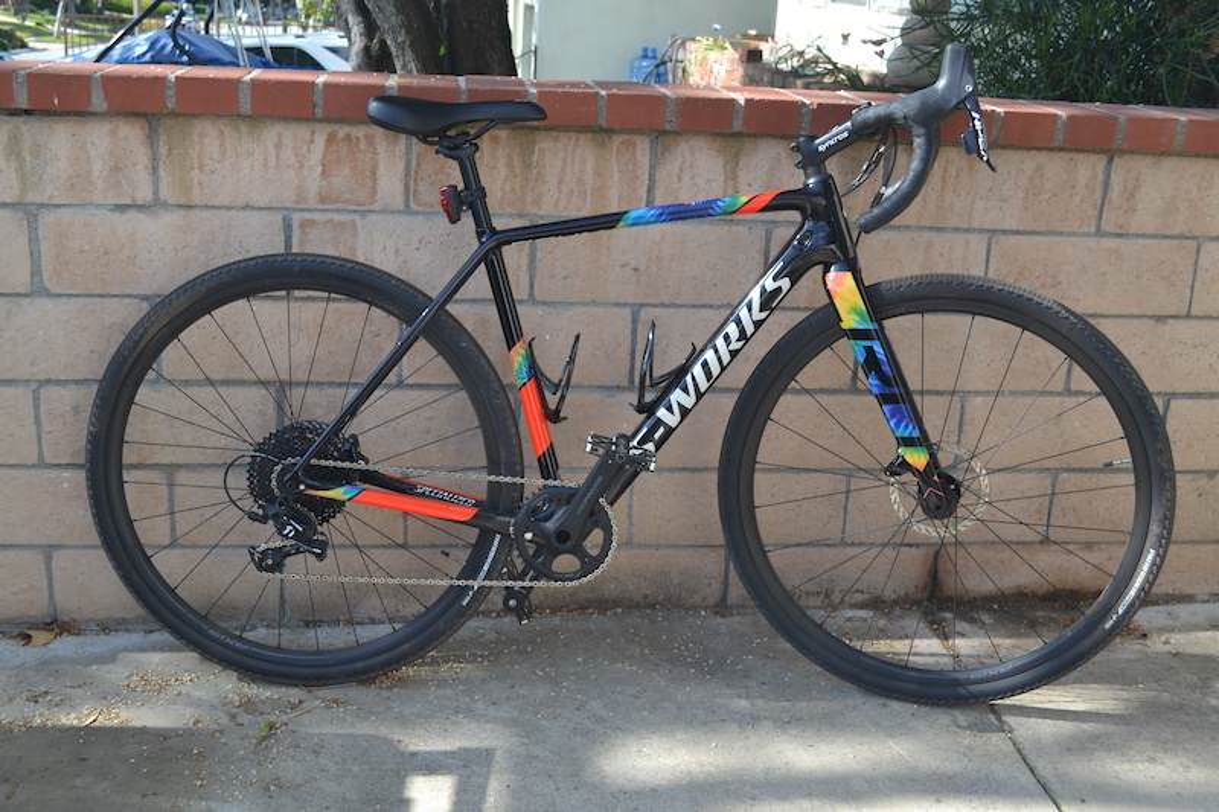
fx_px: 1320
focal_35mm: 39
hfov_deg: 49.6
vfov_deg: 34.2
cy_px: 406
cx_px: 610
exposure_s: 1/125
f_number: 5.6
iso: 100
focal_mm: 26
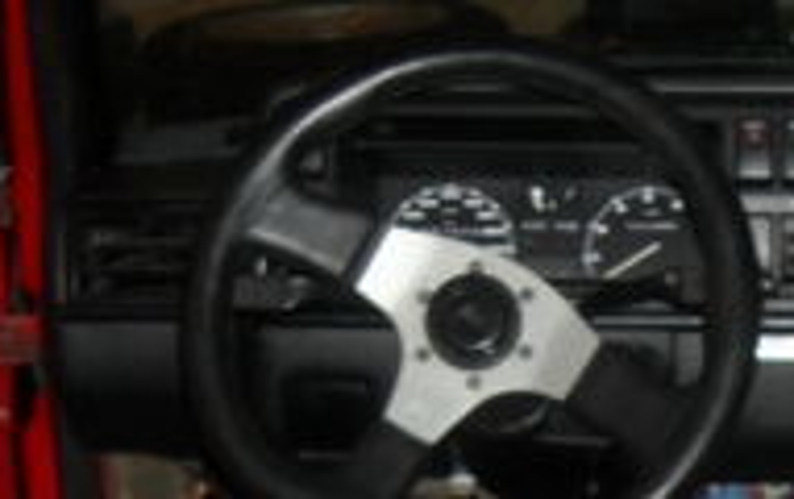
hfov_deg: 16.0
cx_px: 998
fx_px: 2687
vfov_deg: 10.1
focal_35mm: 124
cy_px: 865
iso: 200
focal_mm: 6.3
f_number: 3.2
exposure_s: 1/45
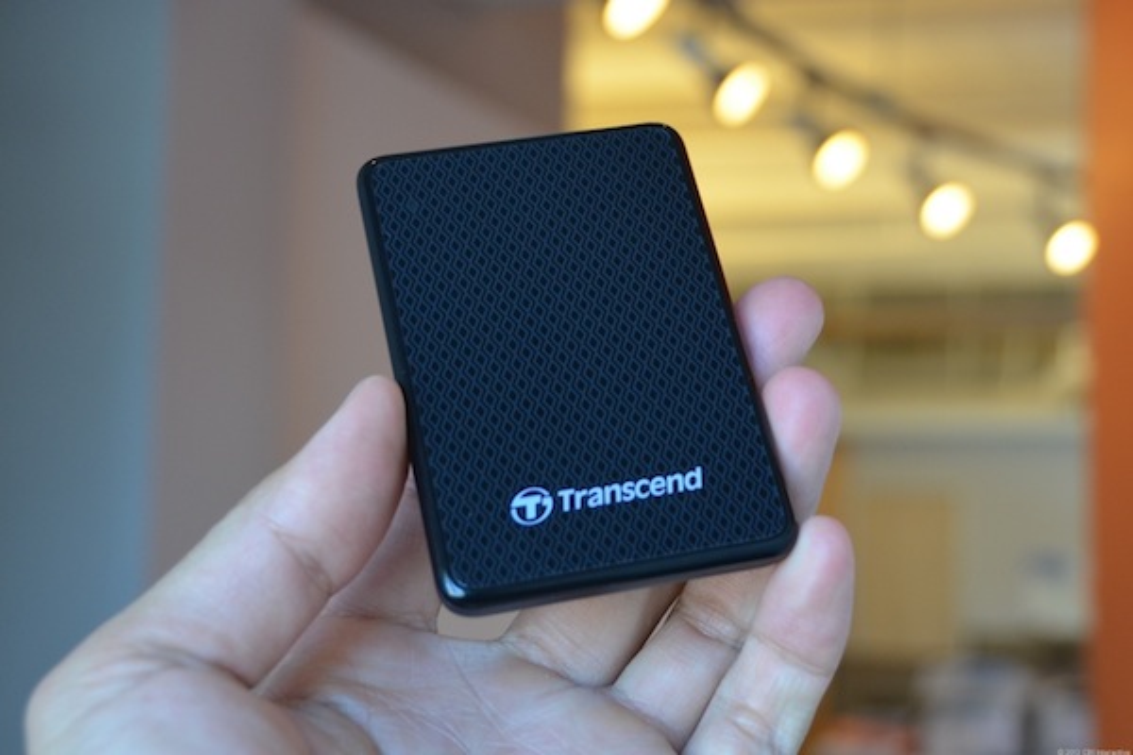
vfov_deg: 28.9
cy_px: 378
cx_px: 566
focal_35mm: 46
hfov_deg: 42.3
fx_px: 1463
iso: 500
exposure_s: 1/60
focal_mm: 31
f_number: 4
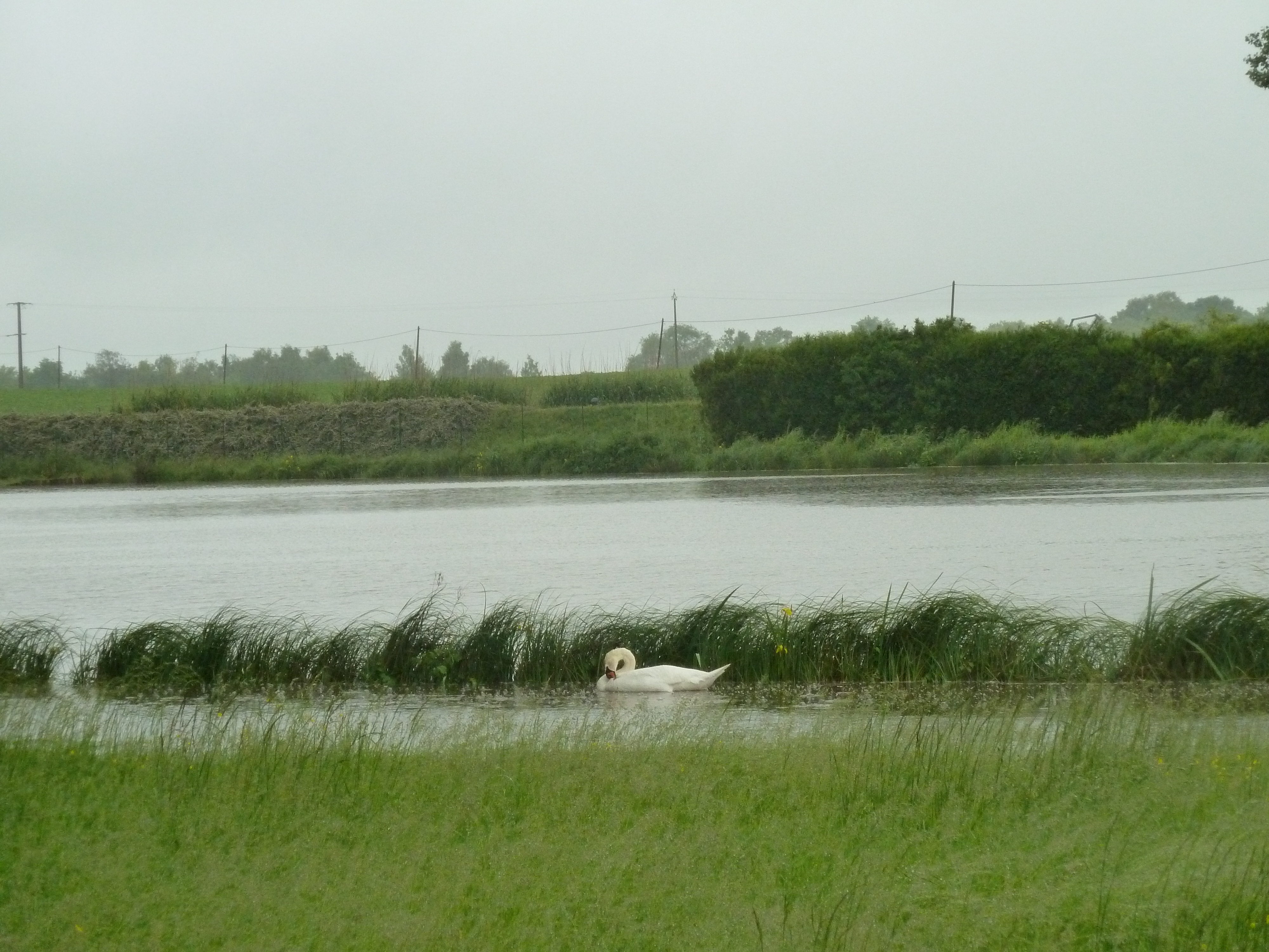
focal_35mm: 137
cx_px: 634
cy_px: 476
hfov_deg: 14.4
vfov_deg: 10.8
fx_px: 5022
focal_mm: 22.5
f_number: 4.5
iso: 500
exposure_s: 1/400
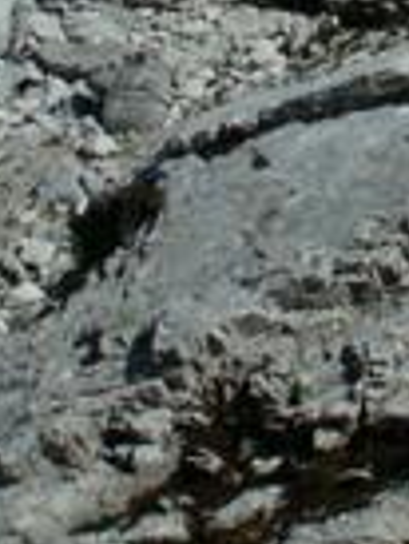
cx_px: 480
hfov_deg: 9.0
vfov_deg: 11.7
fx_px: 2564
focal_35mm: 163
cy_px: -199
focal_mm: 5.86
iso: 50
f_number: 8
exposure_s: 1/400
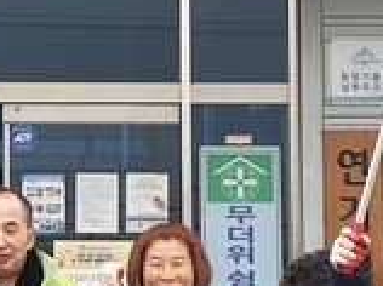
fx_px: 1745
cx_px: 46
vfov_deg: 9.4
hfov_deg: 12.4
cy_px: 182
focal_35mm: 158
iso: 50
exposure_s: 1/283
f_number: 2.4
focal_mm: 4.3
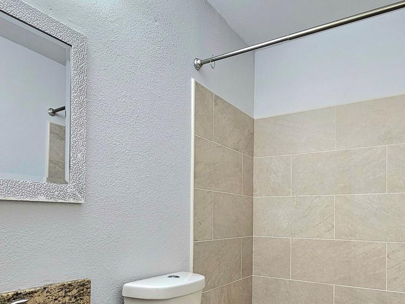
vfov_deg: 53.3
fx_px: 292
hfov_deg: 69.4
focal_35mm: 25
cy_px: 214
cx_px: 207
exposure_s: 1/60.2
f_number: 2.2
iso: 200
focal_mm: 2.2
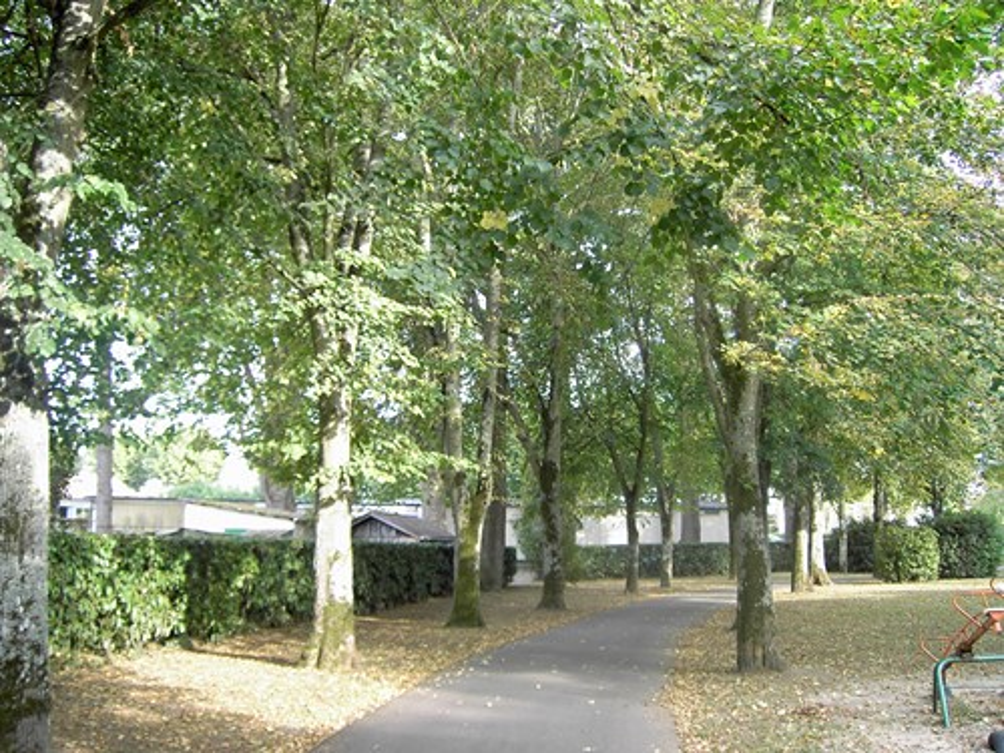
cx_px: 502
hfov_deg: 52.6
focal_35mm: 35
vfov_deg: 40.7
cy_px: 376
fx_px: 1015
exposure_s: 1/50
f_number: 3.5
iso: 100
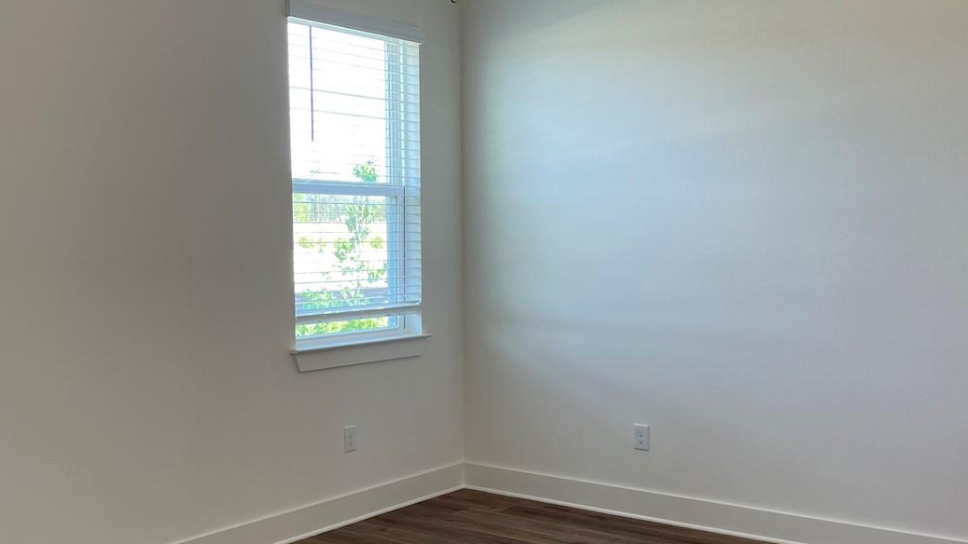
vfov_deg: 28.2
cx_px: 490
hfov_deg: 48.4
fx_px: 1078
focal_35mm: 42
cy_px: 346
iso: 64
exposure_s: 1/120
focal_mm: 5.1
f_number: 1.6
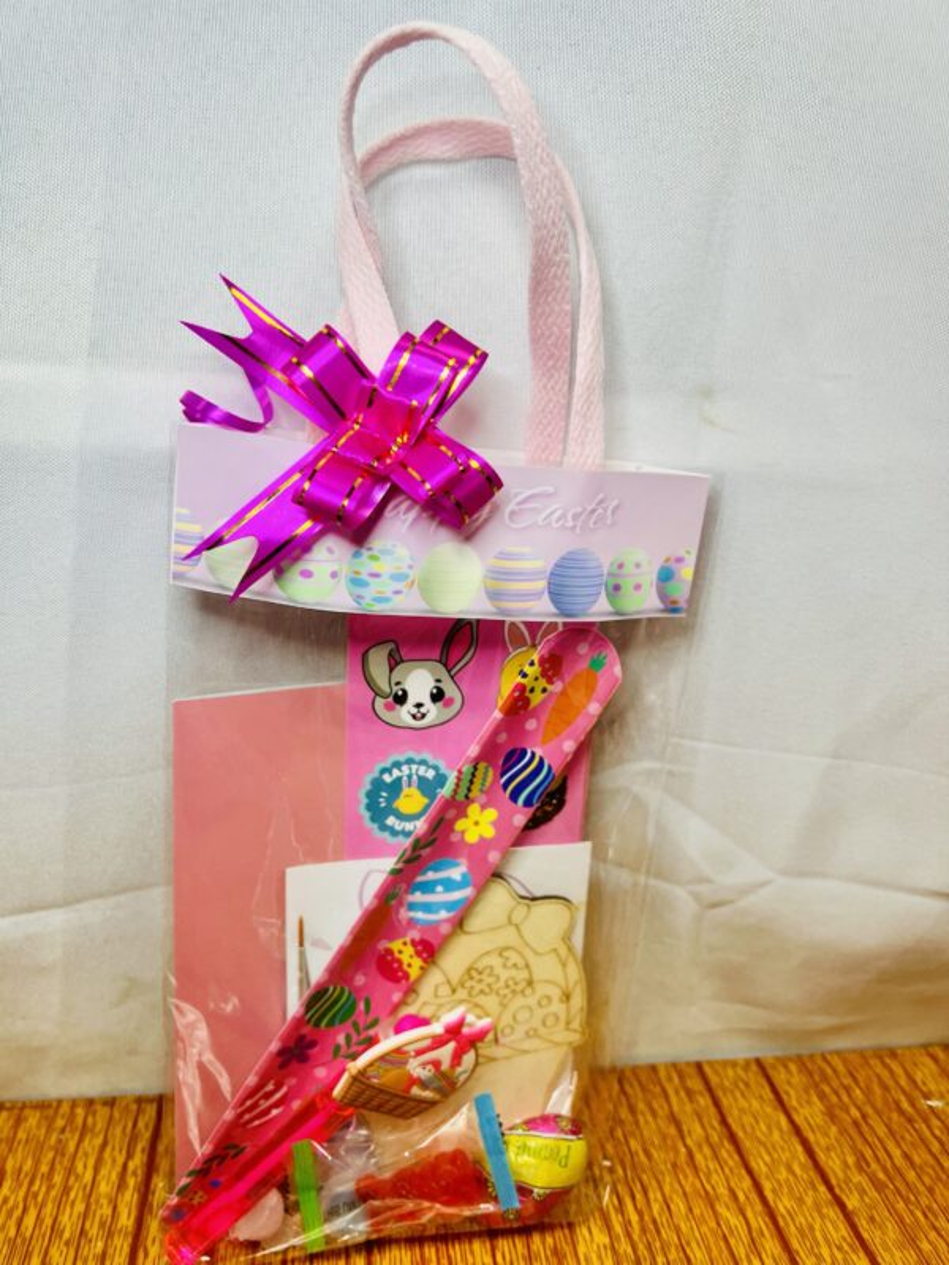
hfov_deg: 53.1
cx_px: 474
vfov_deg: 67.3
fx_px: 950
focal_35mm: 26
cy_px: 632
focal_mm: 5.7
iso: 64
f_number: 1.5
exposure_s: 1/60
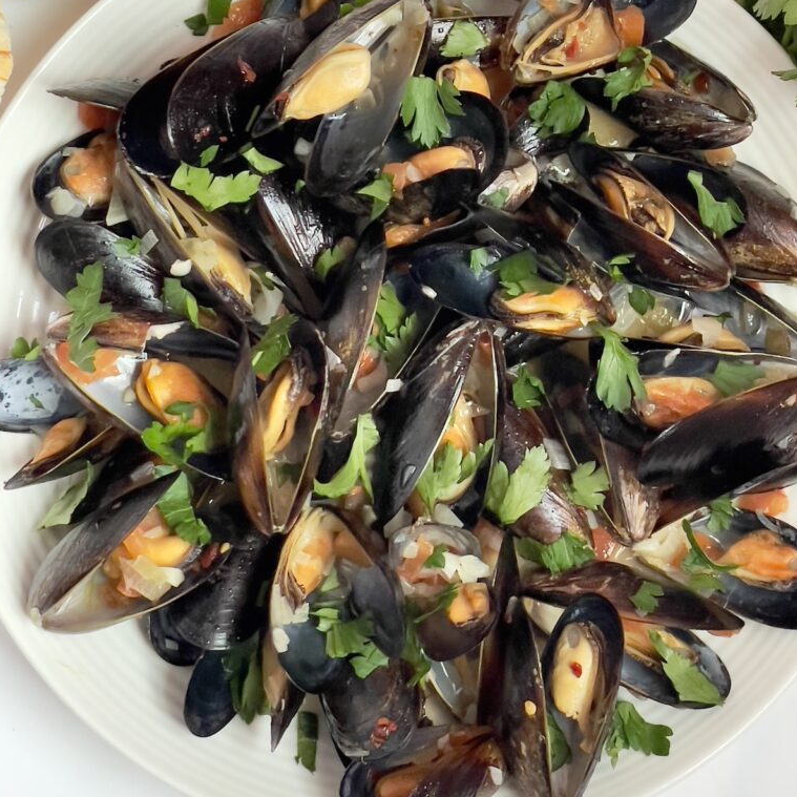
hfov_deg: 27.7
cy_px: 361
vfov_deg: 27.7
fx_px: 1615
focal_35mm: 62
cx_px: 399
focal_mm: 6
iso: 160
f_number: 2
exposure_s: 1/121
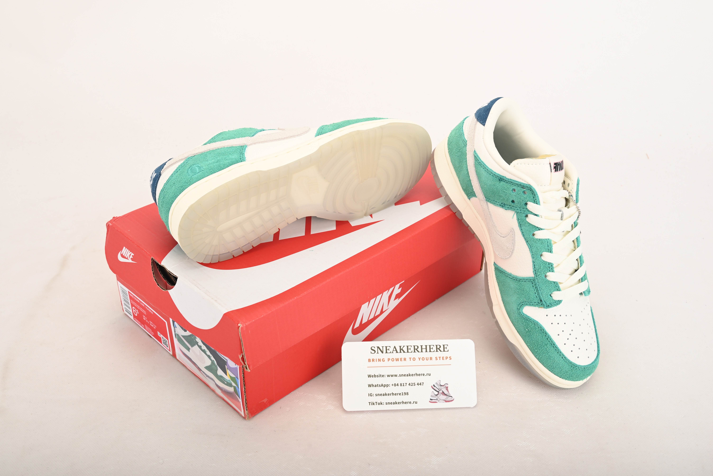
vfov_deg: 36.0
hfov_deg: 51.9
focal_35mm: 37
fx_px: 733
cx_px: 356
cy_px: 238
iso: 100
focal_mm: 37
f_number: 11
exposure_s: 1/200
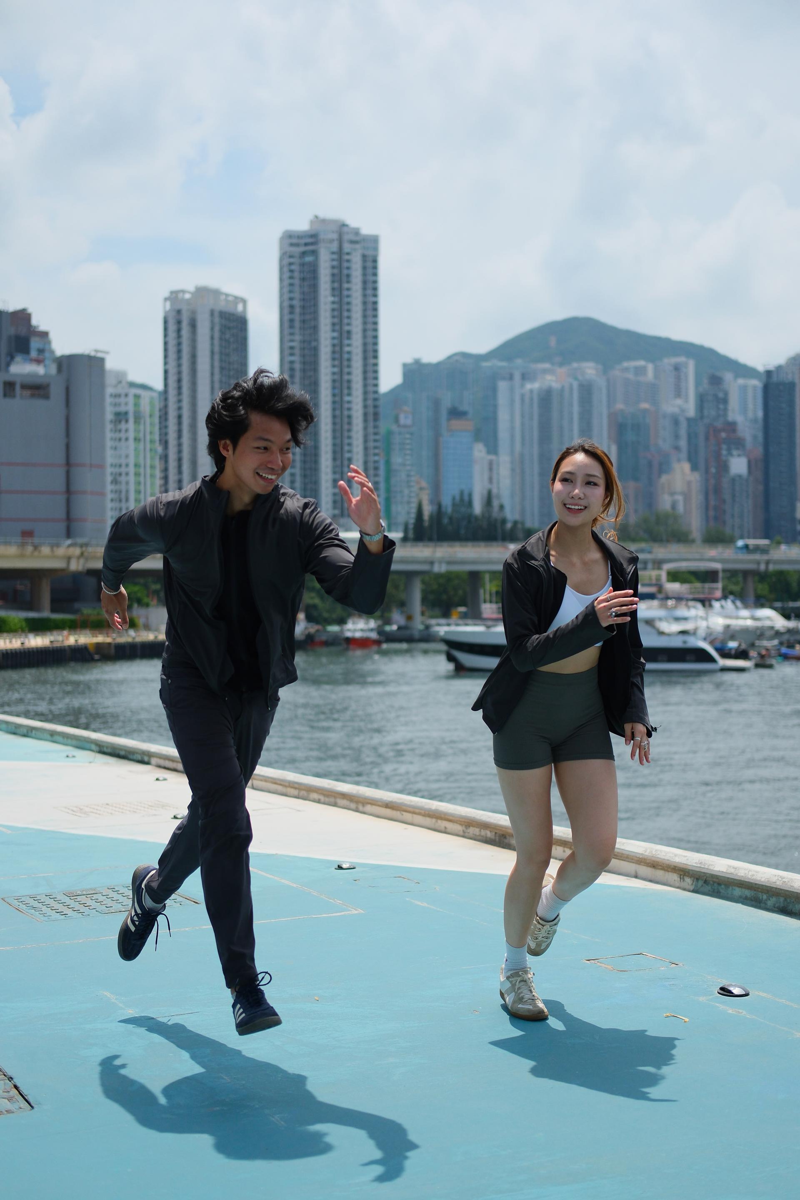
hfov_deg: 25.5
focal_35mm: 53
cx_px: 400
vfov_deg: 37.5
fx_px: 1767
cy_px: 600
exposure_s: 1/8000
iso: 500
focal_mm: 35
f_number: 2
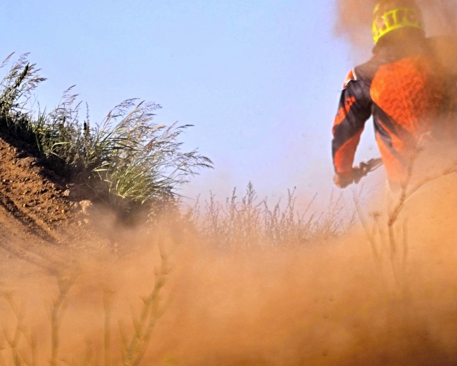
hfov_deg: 3.7
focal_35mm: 524
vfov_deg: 3.0
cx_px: 276
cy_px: 196
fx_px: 7090
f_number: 7.1
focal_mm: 230
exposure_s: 1/1000
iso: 400
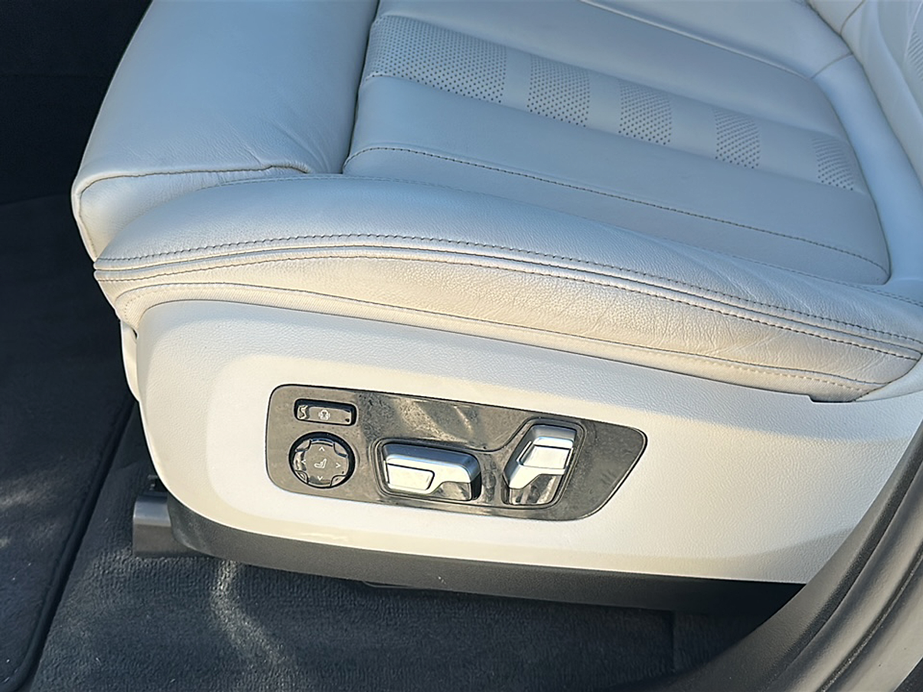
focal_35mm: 37
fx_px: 987
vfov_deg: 38.7
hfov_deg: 50.1
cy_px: 346
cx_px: 462
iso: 80
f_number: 1.78
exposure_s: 1/494
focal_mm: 6.86
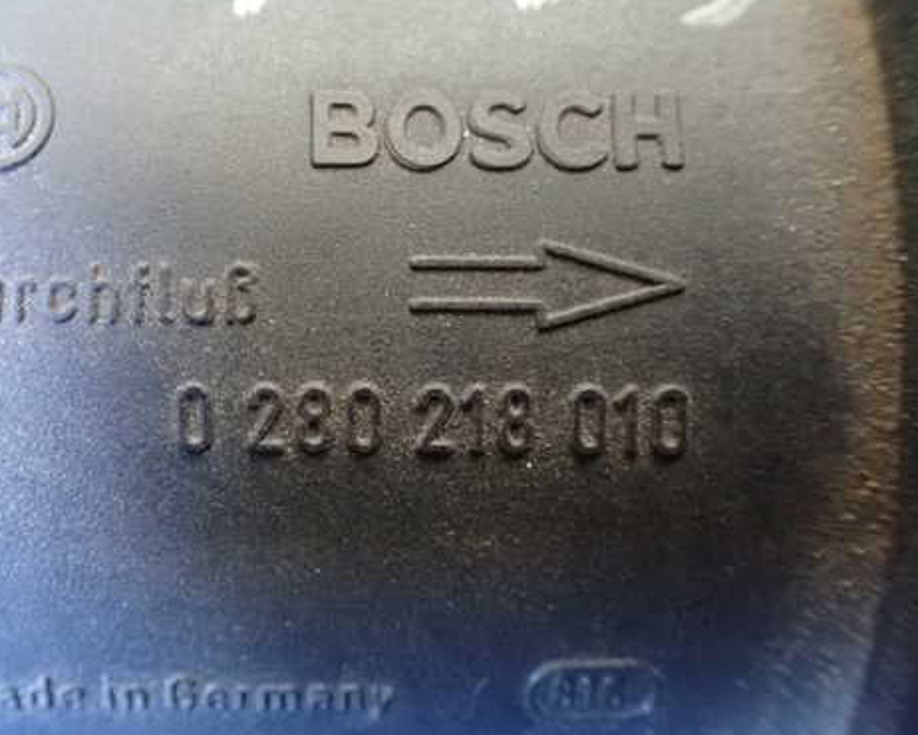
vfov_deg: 39.2
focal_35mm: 38
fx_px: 1033
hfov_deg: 47.4
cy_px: 346
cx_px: 328
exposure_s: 1/20
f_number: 2.3
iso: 1600
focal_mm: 5.4
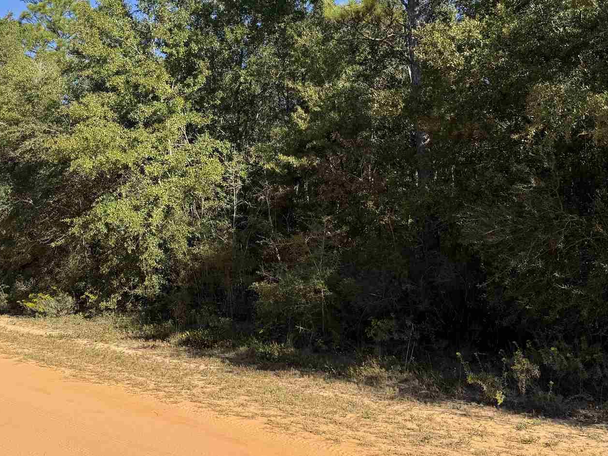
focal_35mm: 39
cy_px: 139
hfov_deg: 47.8
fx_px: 685
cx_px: 271
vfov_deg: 36.3
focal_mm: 6.76
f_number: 1.78
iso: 80
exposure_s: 1/2232
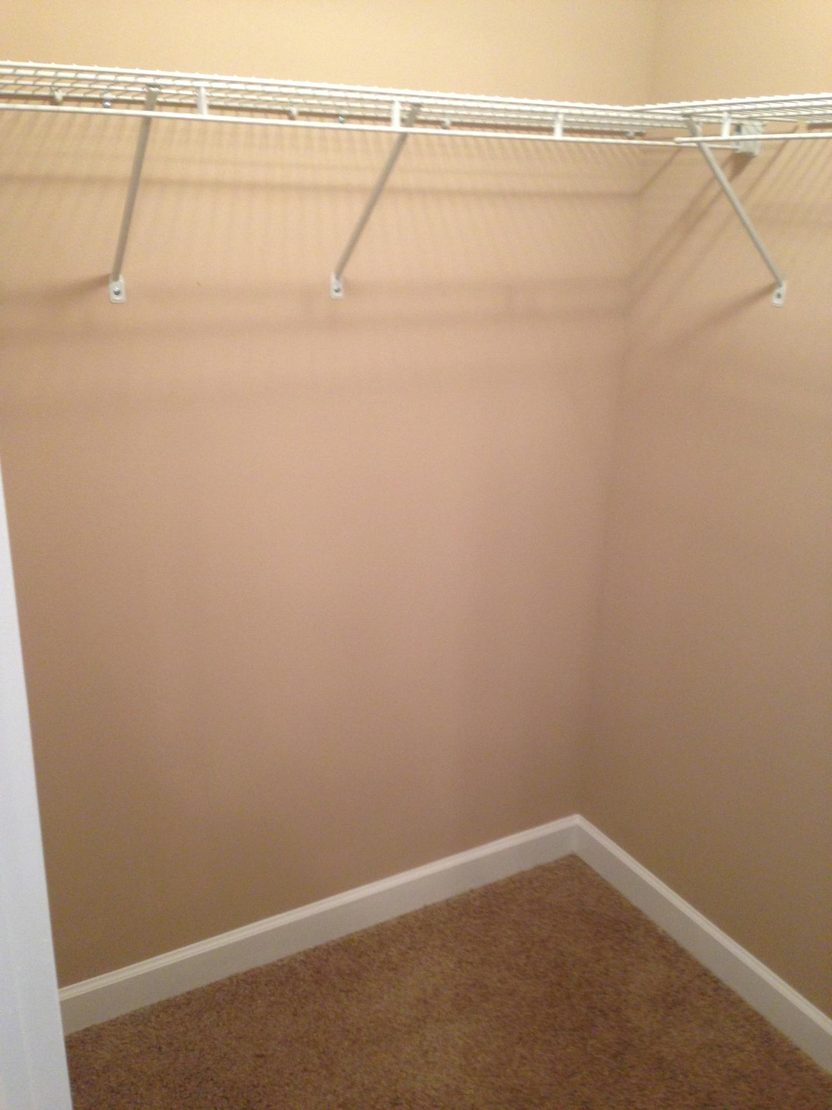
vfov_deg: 55.4
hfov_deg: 42.9
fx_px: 1058
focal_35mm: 33
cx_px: 416
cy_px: 555
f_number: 2.4
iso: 160
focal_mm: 4.13
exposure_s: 1/20
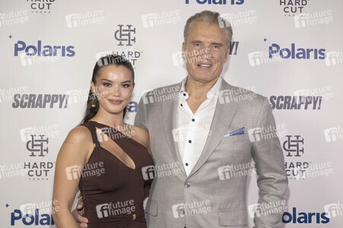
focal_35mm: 41
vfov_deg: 32.6
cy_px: 114
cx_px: 172
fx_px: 390
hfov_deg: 47.4
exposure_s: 1/200
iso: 800
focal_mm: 41
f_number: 5
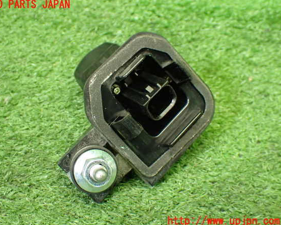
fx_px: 441
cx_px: 130
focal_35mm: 53
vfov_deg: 28.6
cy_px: 113
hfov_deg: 35.4
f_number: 3.2
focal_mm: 9.01
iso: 1000
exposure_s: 1/50
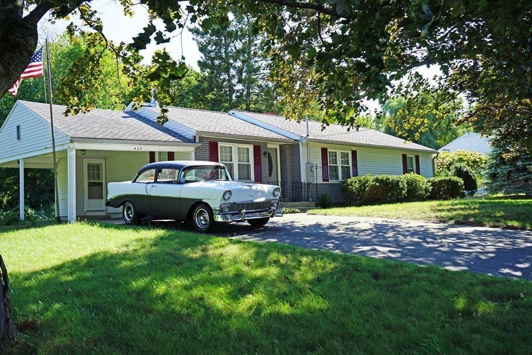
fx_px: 502
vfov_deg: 38.9
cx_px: 266
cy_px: 178
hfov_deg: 55.8
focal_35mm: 34
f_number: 8
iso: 100
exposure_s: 1/90
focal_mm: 34
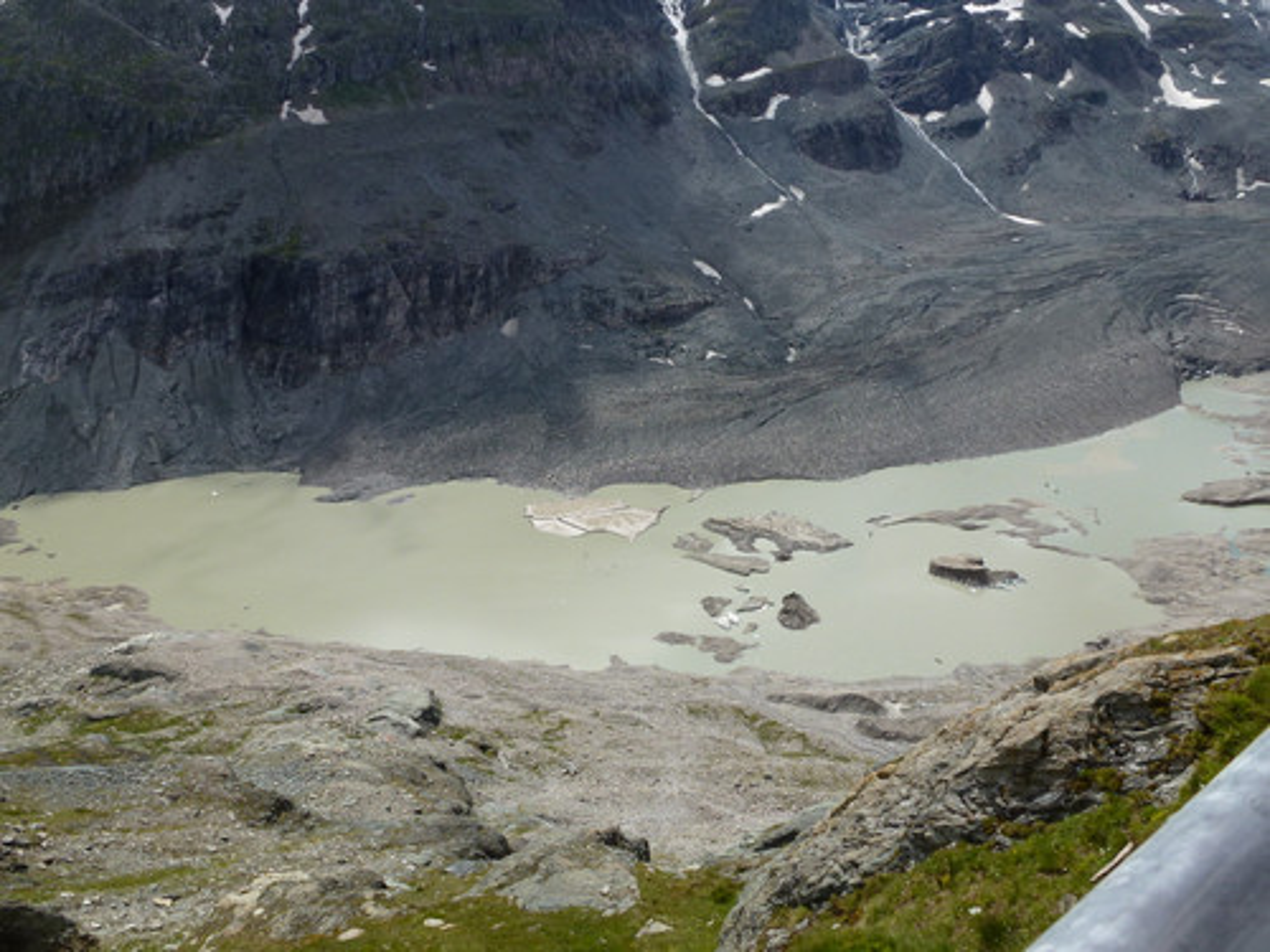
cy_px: 476
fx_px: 917
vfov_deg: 54.9
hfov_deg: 69.4
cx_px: 635
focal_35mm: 25
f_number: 4
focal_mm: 4.3
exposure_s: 1/1000
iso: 100
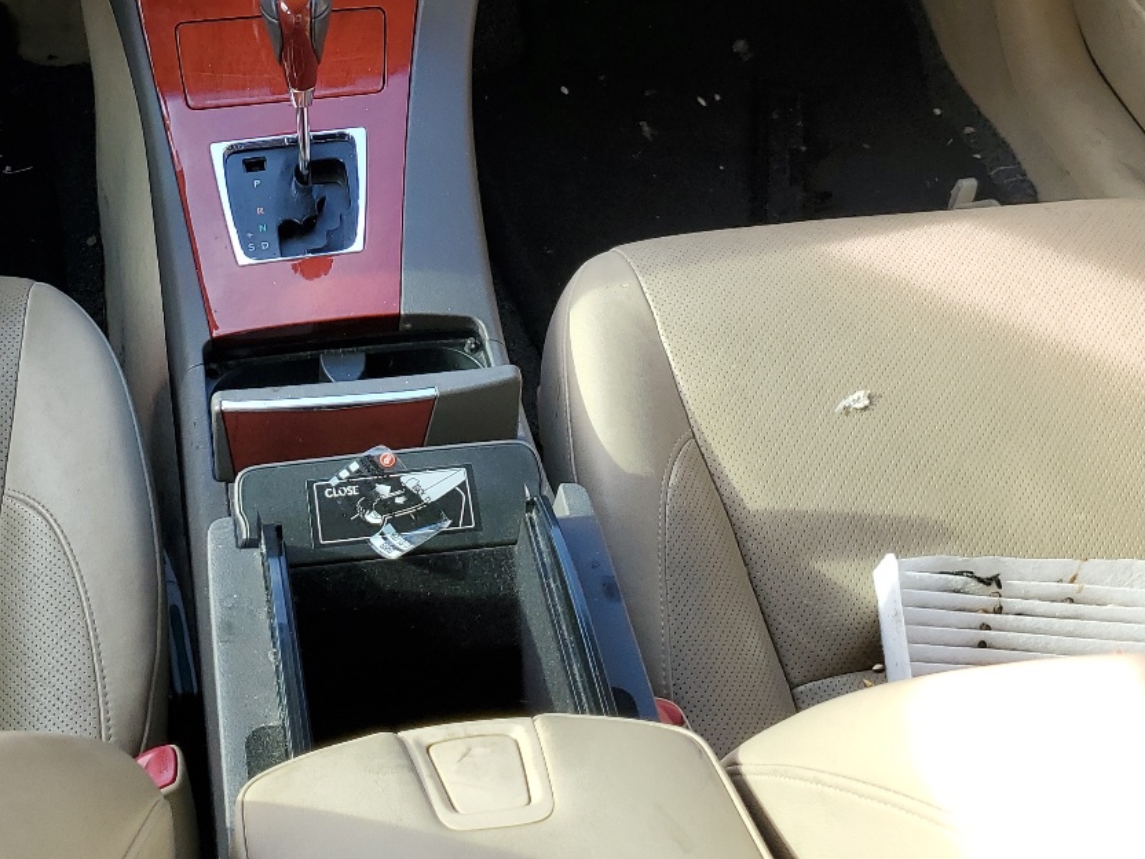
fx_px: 1654
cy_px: 72
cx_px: 321
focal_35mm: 50
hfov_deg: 37.5
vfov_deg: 27.9
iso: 50
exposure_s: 1/143
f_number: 1.5
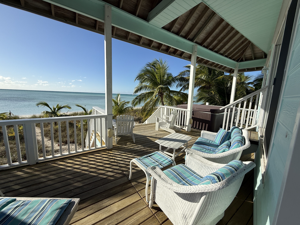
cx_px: 150
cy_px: 112
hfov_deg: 102.1
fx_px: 121
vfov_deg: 85.7
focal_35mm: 14
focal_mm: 2.22
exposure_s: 1/3289
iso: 50
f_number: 2.2
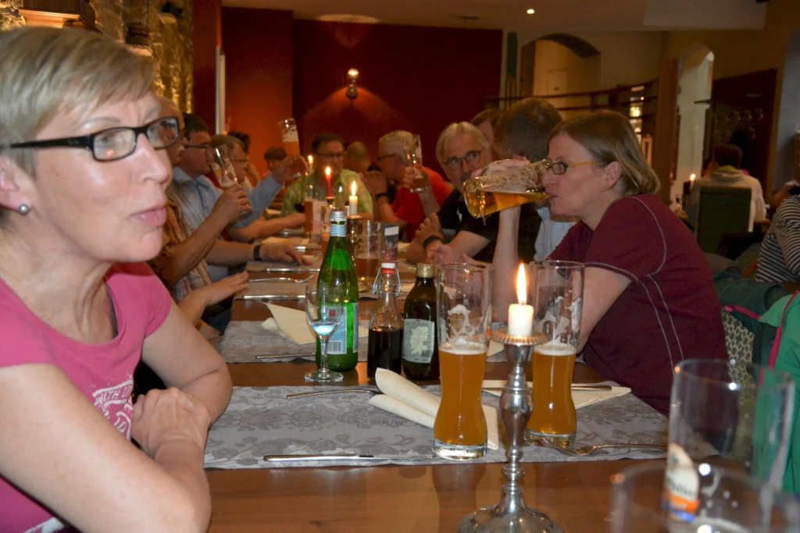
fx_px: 867
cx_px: 400
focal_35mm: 39
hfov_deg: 49.5
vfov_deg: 34.2
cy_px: 266
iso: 3200
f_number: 4
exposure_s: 1/60
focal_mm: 26
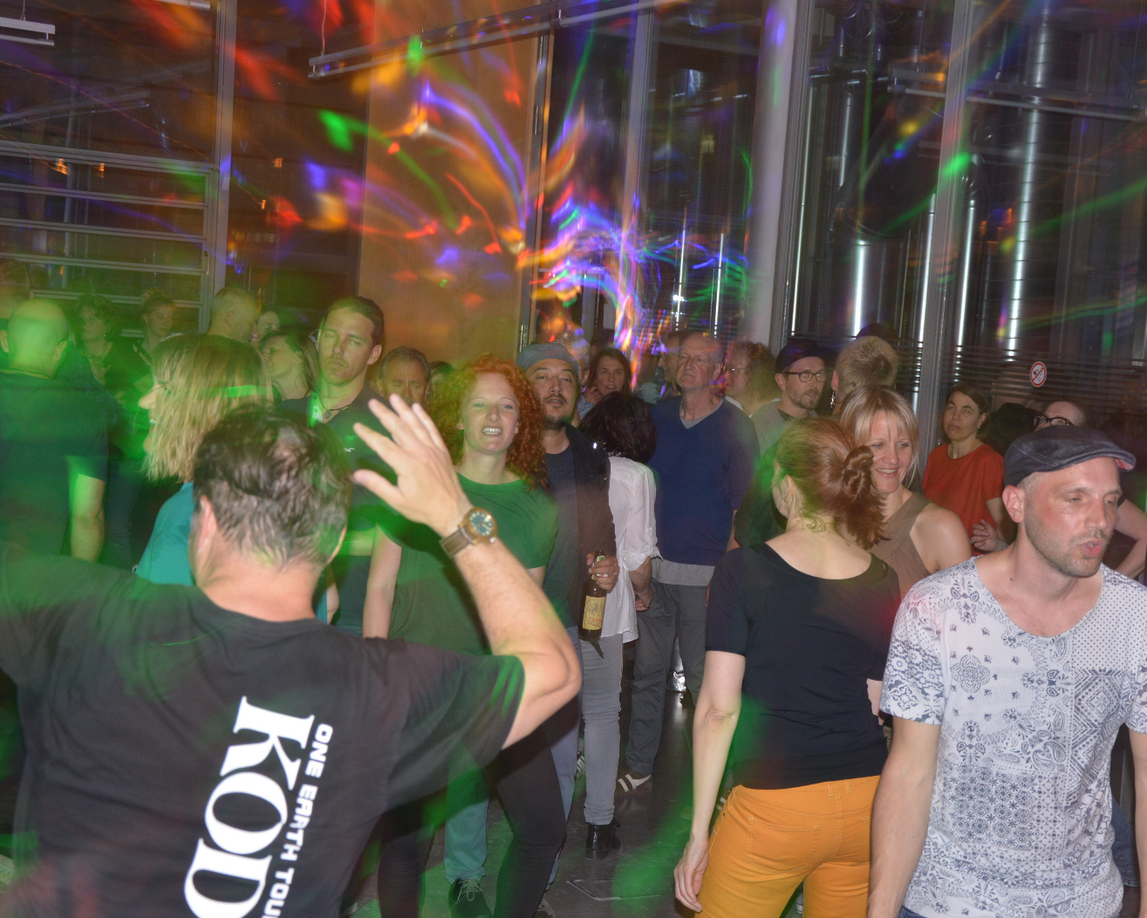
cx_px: 611
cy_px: 462
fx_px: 2207
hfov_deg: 29.1
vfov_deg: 23.5
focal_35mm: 65
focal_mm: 38
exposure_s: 1
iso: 400
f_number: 4.5
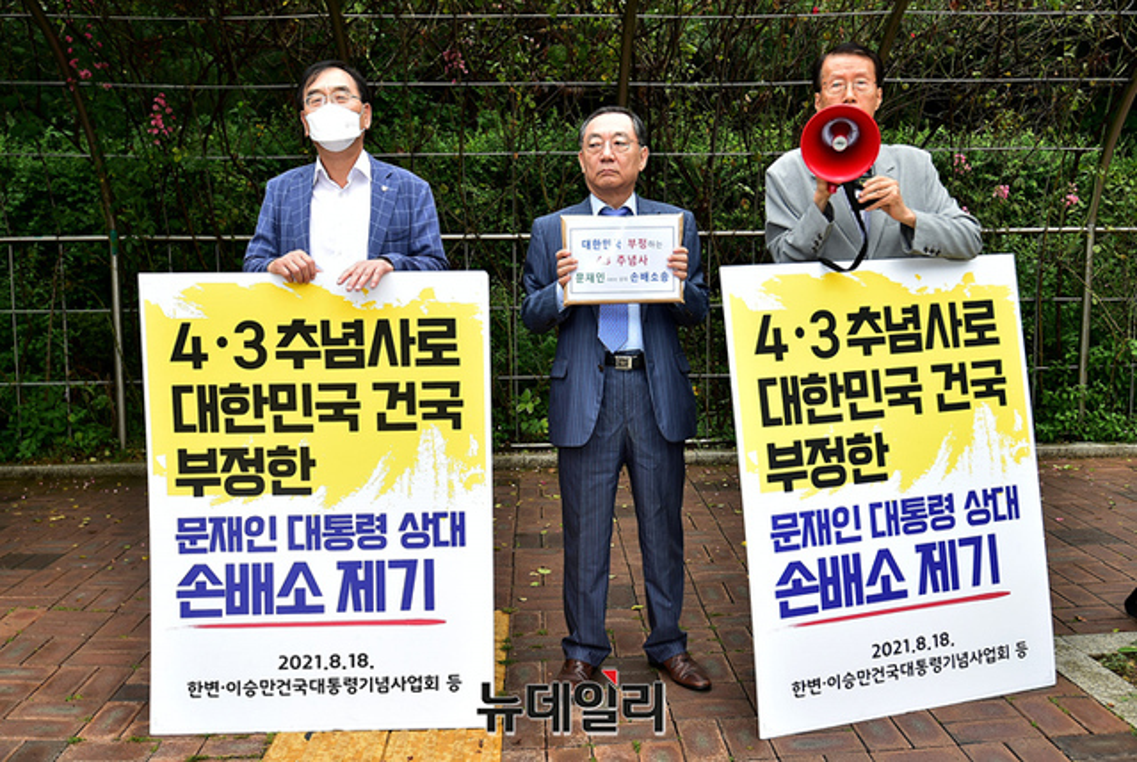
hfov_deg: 63.6
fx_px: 917
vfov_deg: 45.1
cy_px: 381
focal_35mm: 29
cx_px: 568
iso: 100
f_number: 4.5
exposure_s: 1/250
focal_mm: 29
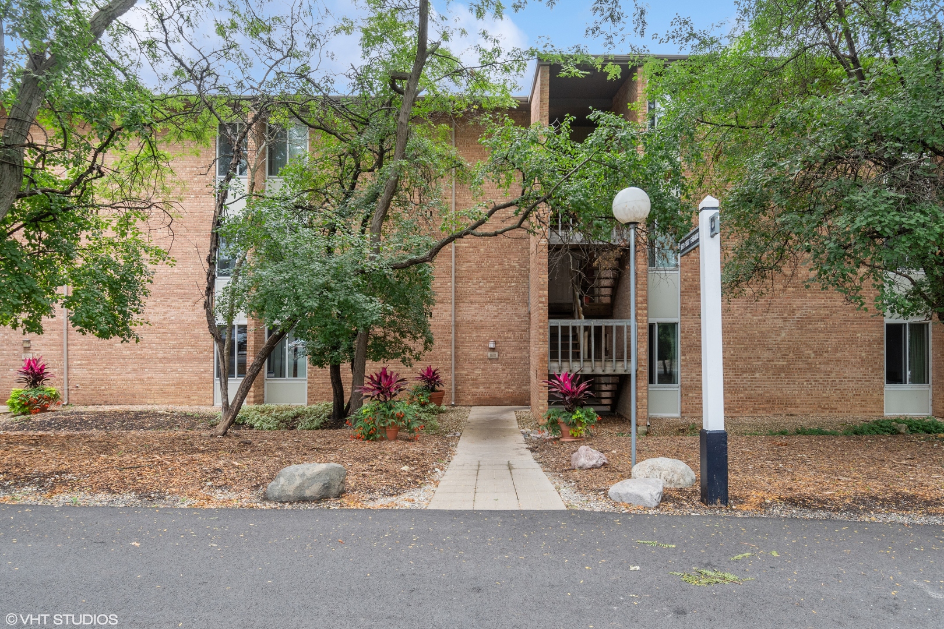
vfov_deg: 59.5
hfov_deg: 81.2
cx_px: 472
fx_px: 551
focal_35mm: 21
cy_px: 314
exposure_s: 1/40
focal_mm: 14
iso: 320
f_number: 8
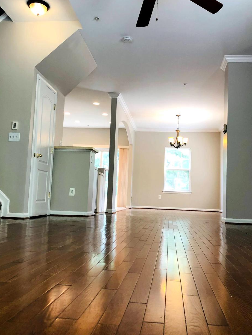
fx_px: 340
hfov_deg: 40.7
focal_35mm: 35
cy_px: 163
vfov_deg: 52.6
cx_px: 133
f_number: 1.8
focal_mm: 3.99
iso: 32
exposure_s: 1/30
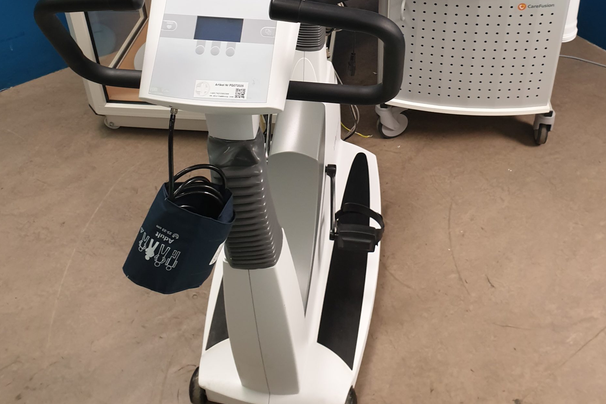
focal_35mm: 37
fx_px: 623
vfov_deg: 33.0
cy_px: 1
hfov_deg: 51.9
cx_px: 303
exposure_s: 1/50
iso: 200
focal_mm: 4.3
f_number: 2.4
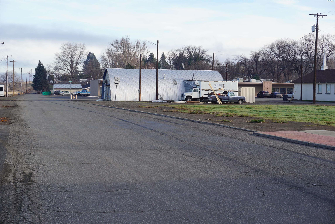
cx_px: 168
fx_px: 517
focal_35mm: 56
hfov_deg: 35.9
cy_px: 112
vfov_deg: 24.4
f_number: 8
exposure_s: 1/80
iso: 100
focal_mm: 37
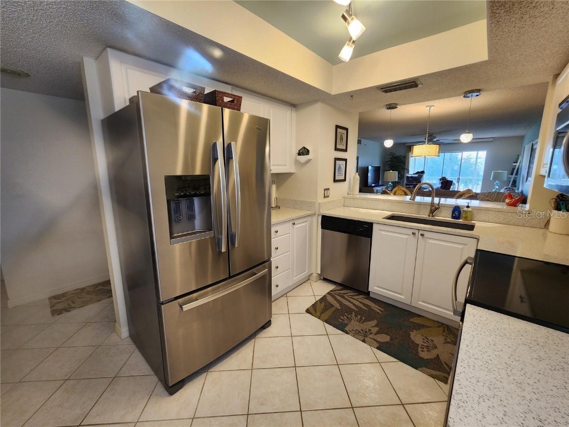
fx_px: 214
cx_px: 284
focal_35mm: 13
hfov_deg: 106.2
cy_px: 214
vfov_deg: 89.9
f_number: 2.2
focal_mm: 2.2
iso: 160
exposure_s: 1/60
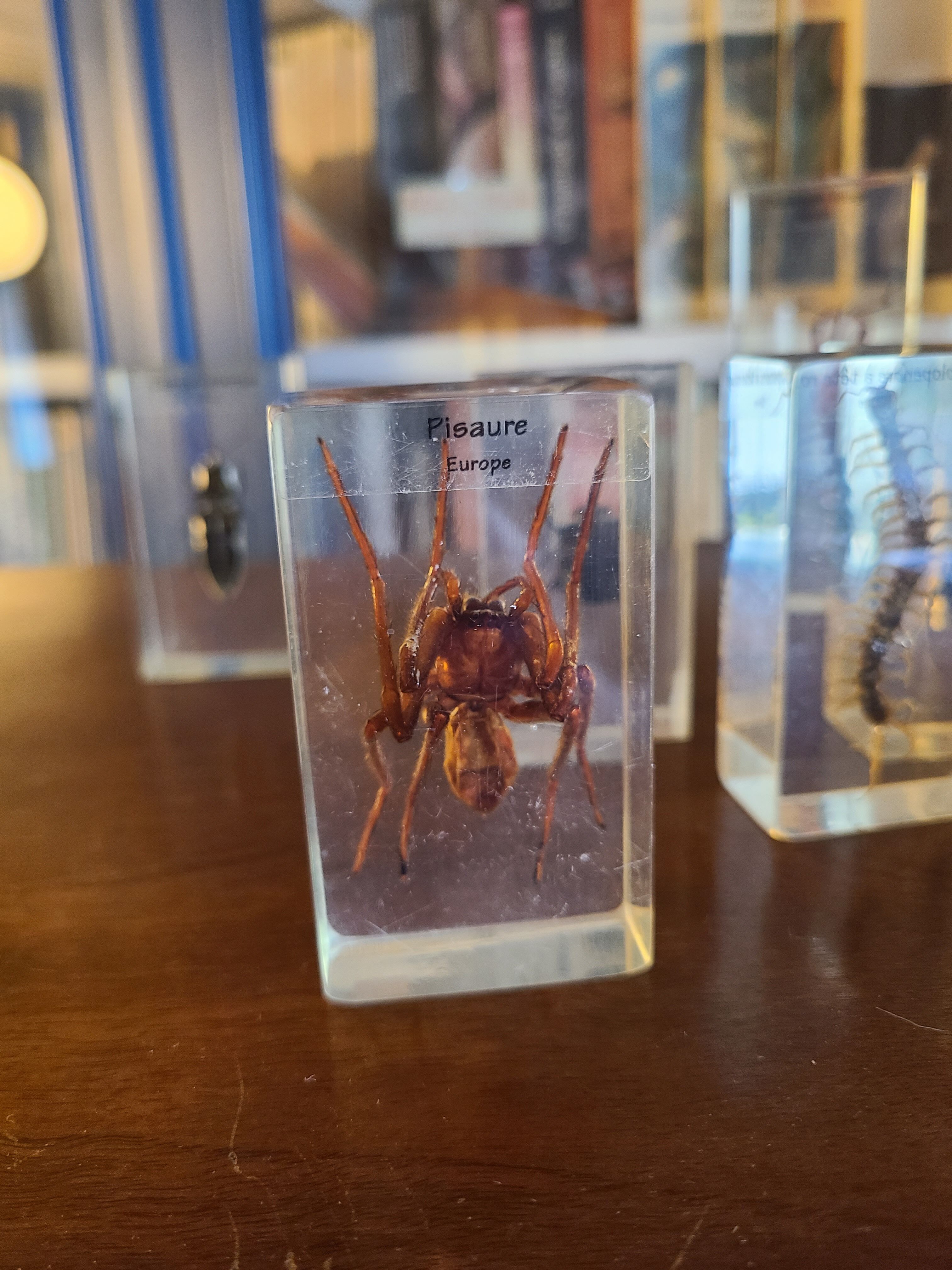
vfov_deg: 67.3
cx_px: 476
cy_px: 635
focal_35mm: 26
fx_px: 953
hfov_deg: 53.1
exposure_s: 1/33
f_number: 1.8
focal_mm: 5.4
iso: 500
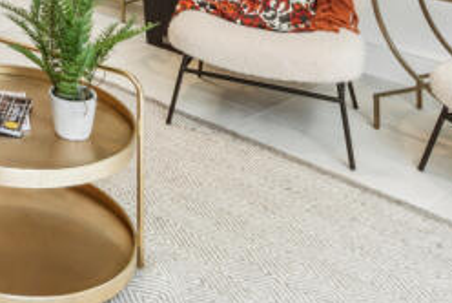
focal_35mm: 66
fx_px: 830
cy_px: -240
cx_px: -164
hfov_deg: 25.4
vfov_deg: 17.1
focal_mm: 16
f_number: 11
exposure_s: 1/20
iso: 400
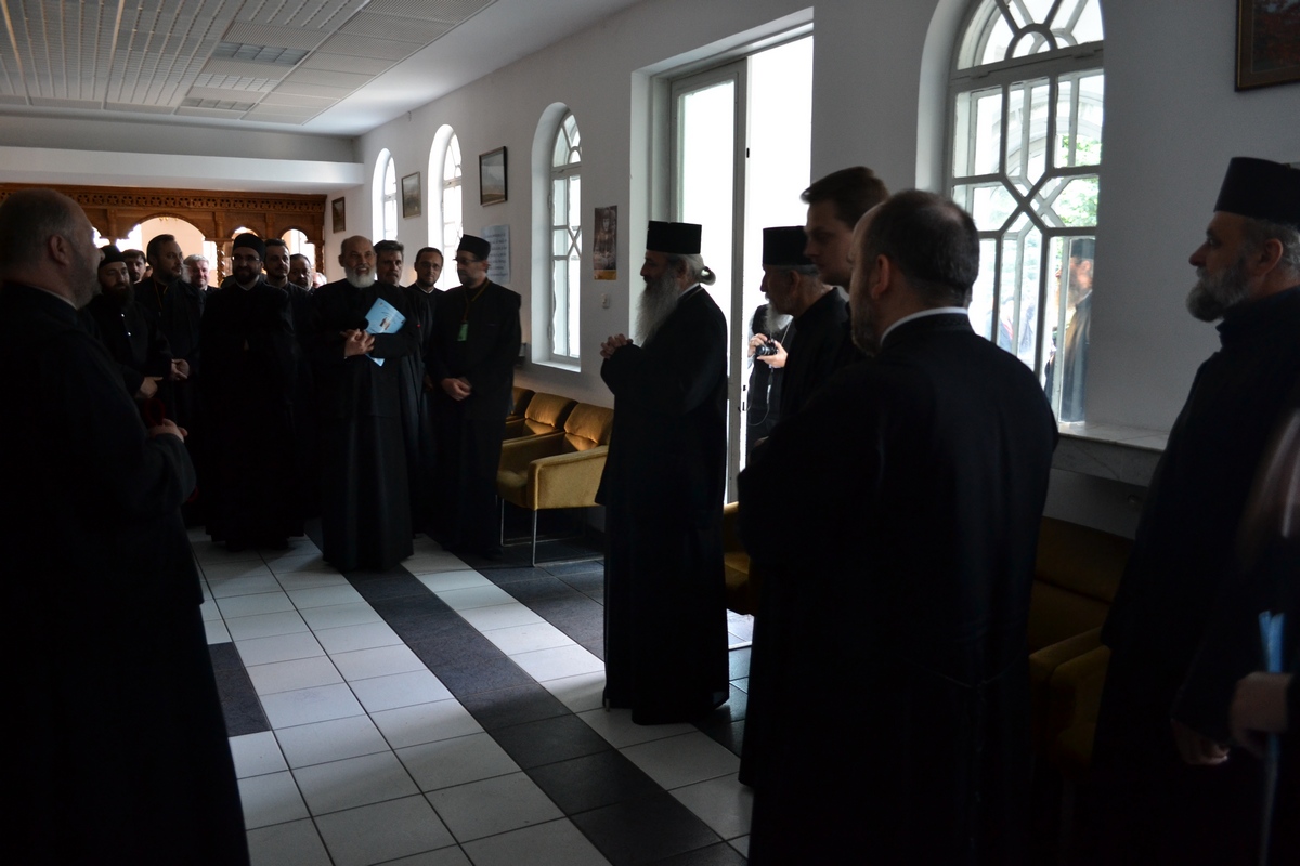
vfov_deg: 47.9
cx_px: 650
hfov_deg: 67.4
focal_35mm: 27
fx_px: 975
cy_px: 433
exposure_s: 1/10
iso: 800
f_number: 3.5
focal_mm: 18
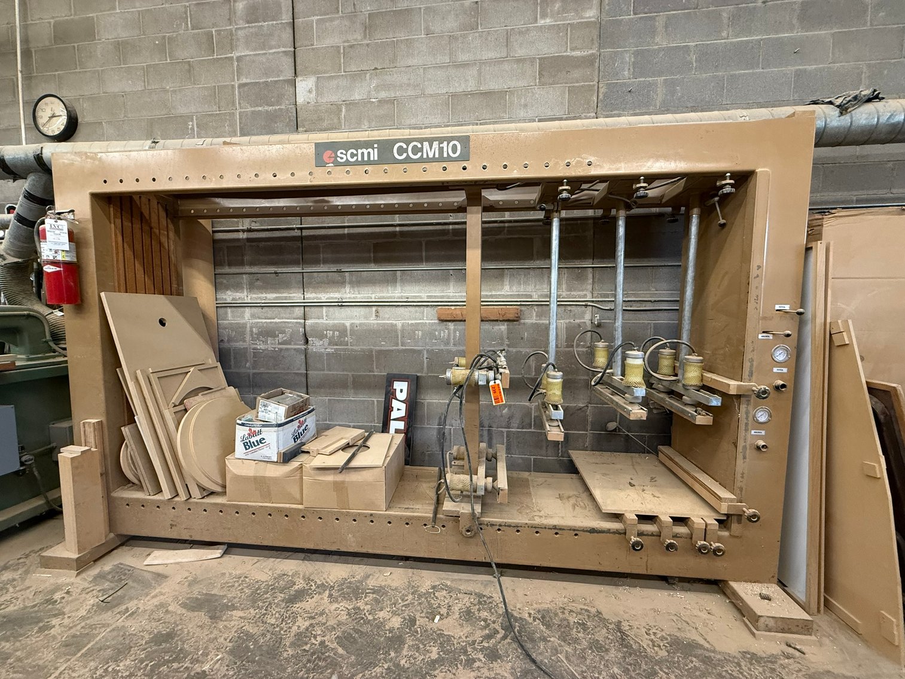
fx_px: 366
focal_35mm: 14
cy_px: 340
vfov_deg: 85.7
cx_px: 452
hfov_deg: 102.1
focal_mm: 2.22
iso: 320
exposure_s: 1/60
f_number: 2.2
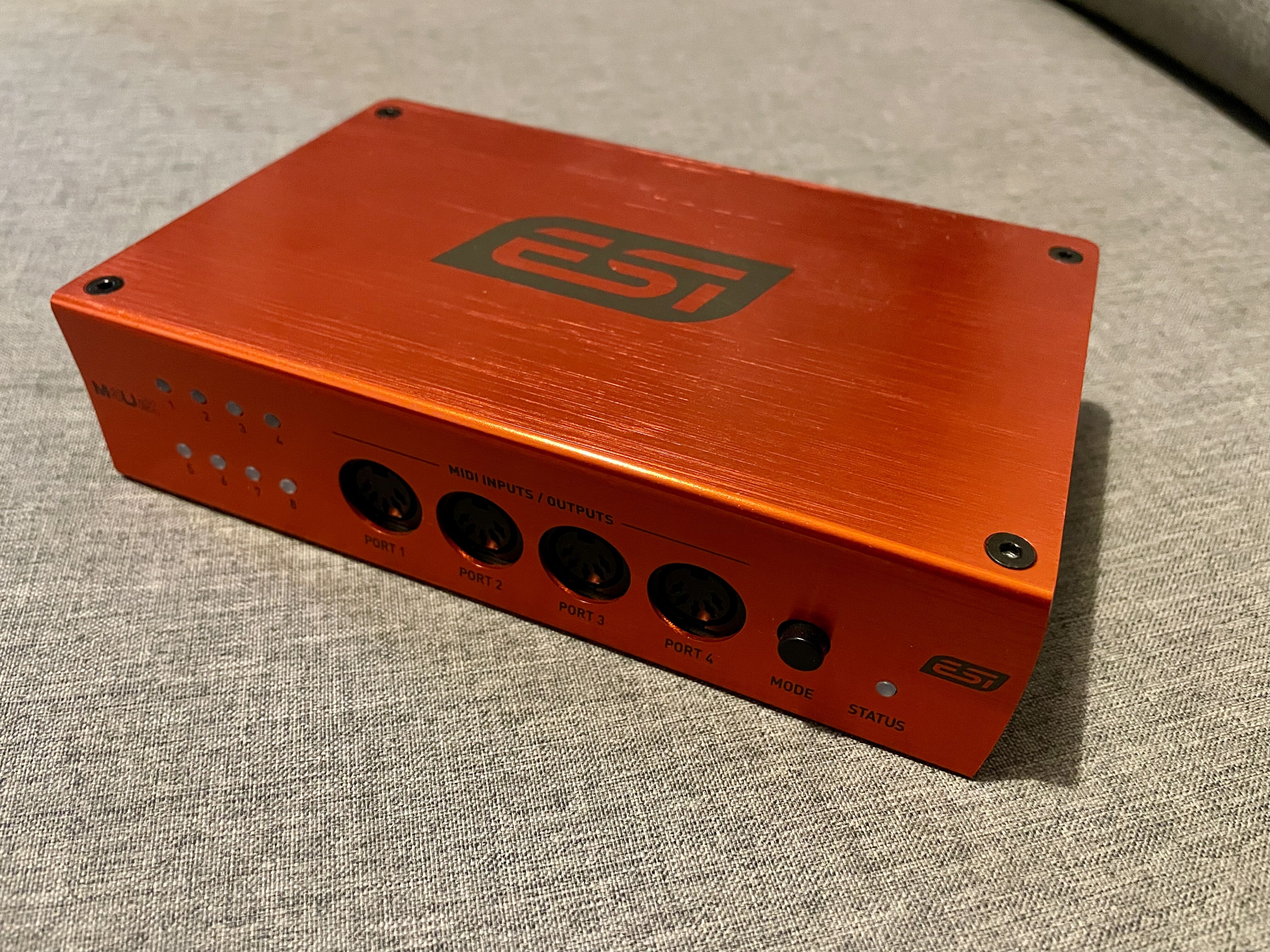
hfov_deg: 67.3
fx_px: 954
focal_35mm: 26
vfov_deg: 53.1
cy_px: 476
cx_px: 635
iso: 640
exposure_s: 1/25
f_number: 1.6
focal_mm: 4.2
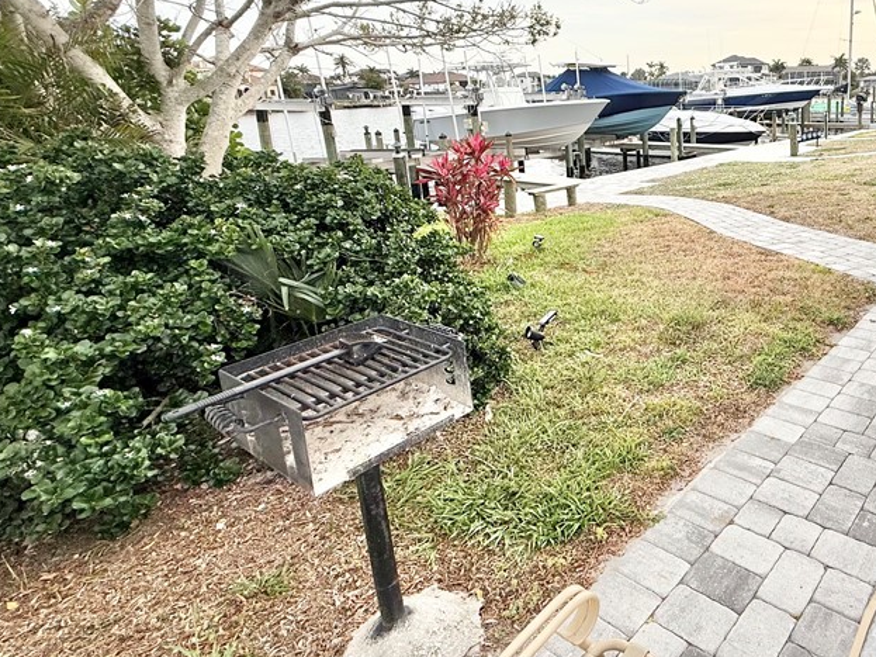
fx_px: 582
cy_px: 208
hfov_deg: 66.3
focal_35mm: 23
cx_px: 716
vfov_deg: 57.3
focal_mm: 2.22
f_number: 2.2
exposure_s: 1/328
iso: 50
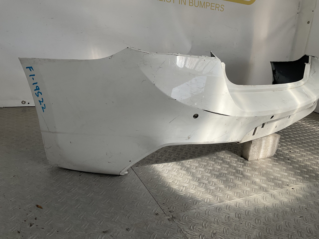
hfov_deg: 61.7
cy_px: 120
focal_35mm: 29
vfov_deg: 48.2
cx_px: 160
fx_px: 267
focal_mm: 3
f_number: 1.8
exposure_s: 1/842
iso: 16
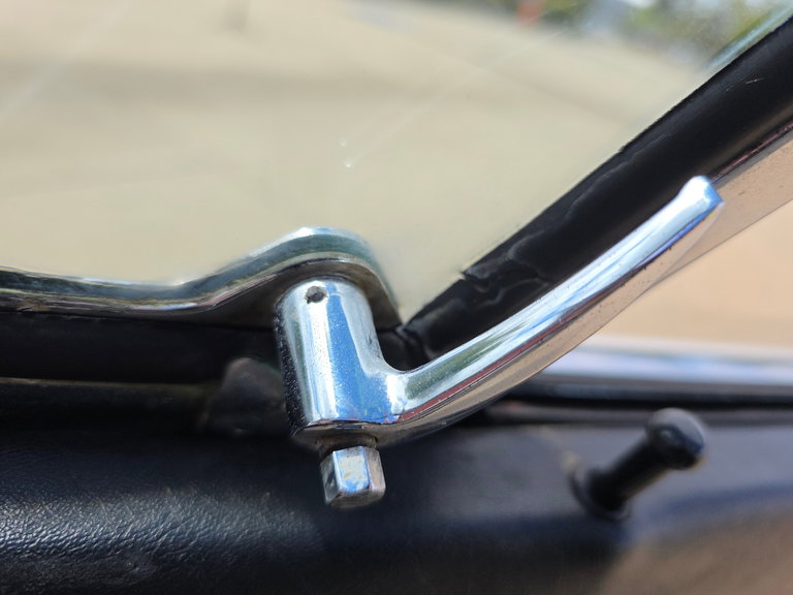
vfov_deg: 58.9
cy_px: 298
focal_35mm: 23
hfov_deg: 73.9
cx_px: 396
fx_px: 527
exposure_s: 1/3336
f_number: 1.7
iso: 80
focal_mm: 6.3
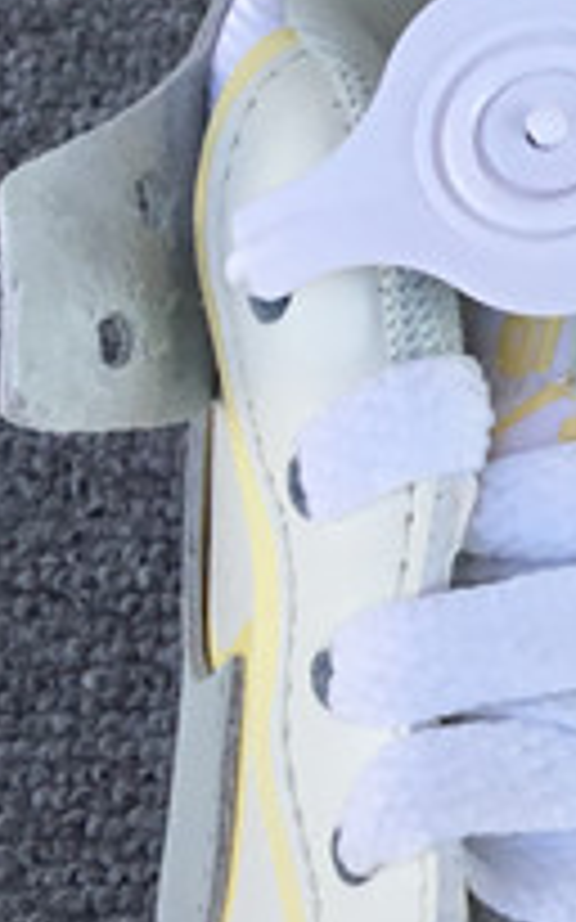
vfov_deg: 14.3
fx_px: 3619
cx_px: 1395
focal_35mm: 144
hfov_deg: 8.3
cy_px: 43
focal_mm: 3.3
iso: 25
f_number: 2.4
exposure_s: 1/347
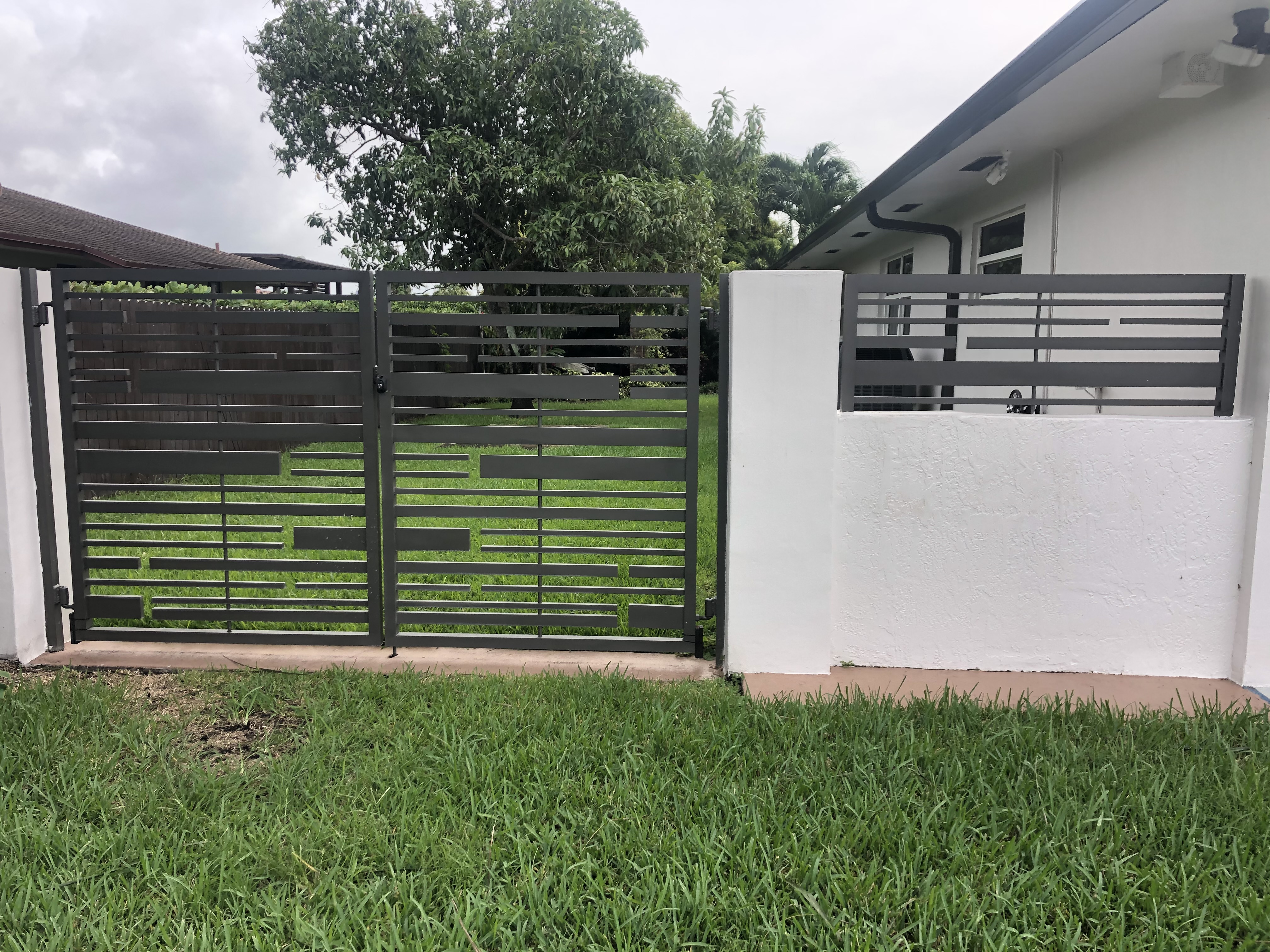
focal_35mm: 28
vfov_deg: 49.7
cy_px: 476
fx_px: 1027
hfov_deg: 63.4
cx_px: 635
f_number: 1.8
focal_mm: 4
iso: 20
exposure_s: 1/430
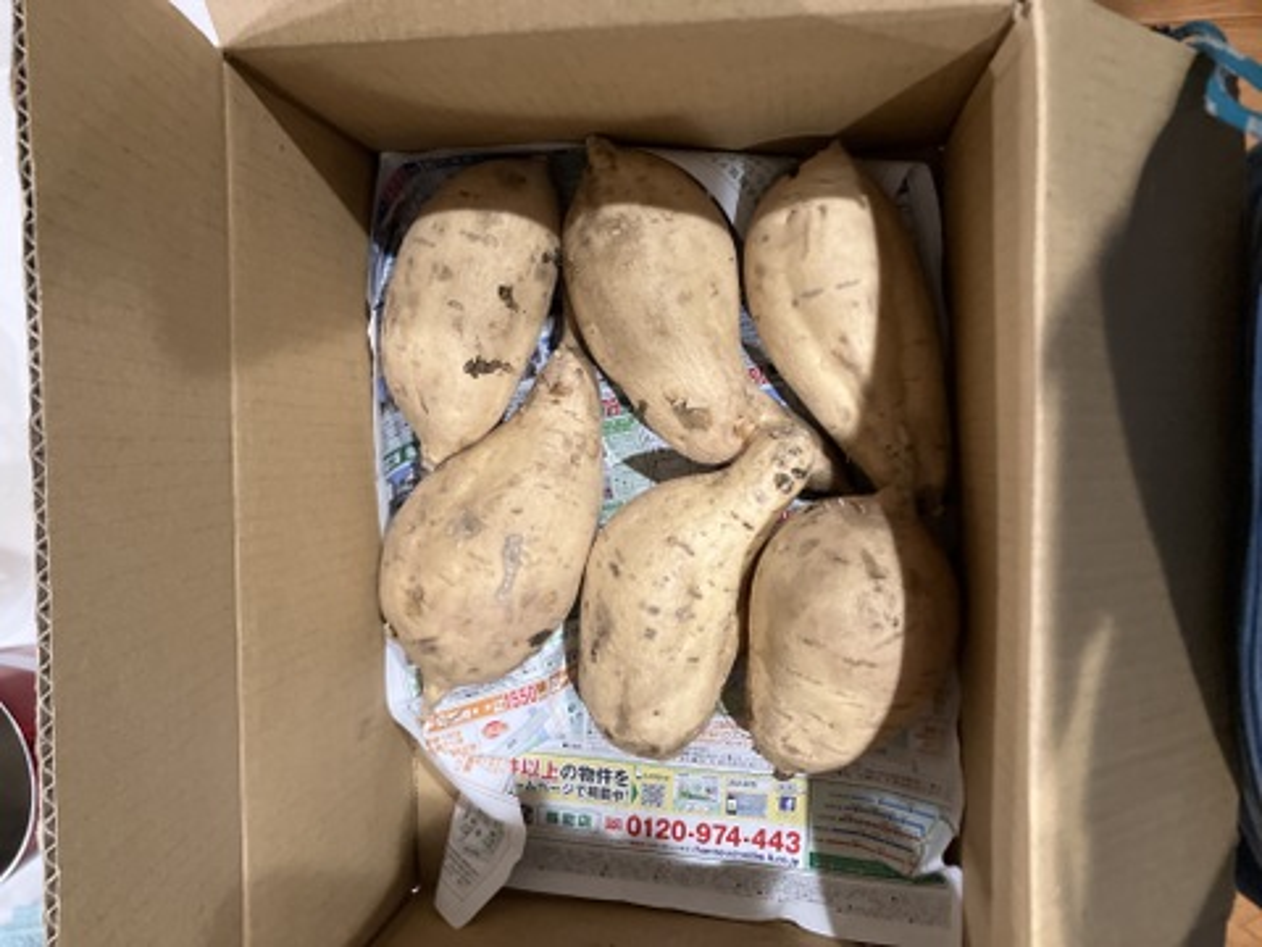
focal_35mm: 28
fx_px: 1021
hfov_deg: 63.4
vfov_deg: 49.7
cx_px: 631
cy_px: 474
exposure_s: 1/50
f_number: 1.8
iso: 320
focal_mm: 3.99
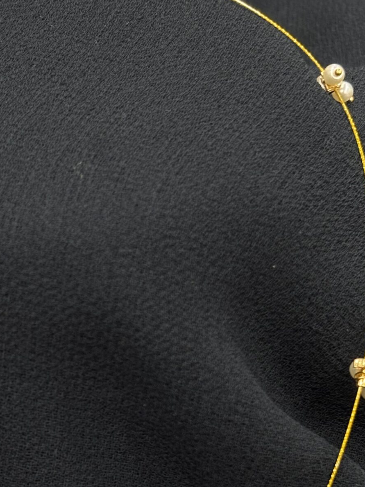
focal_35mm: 112
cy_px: 404
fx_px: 1575
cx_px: 47
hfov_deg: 13.1
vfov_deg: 17.4
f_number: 1.6
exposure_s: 1/40
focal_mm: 5.96
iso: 250
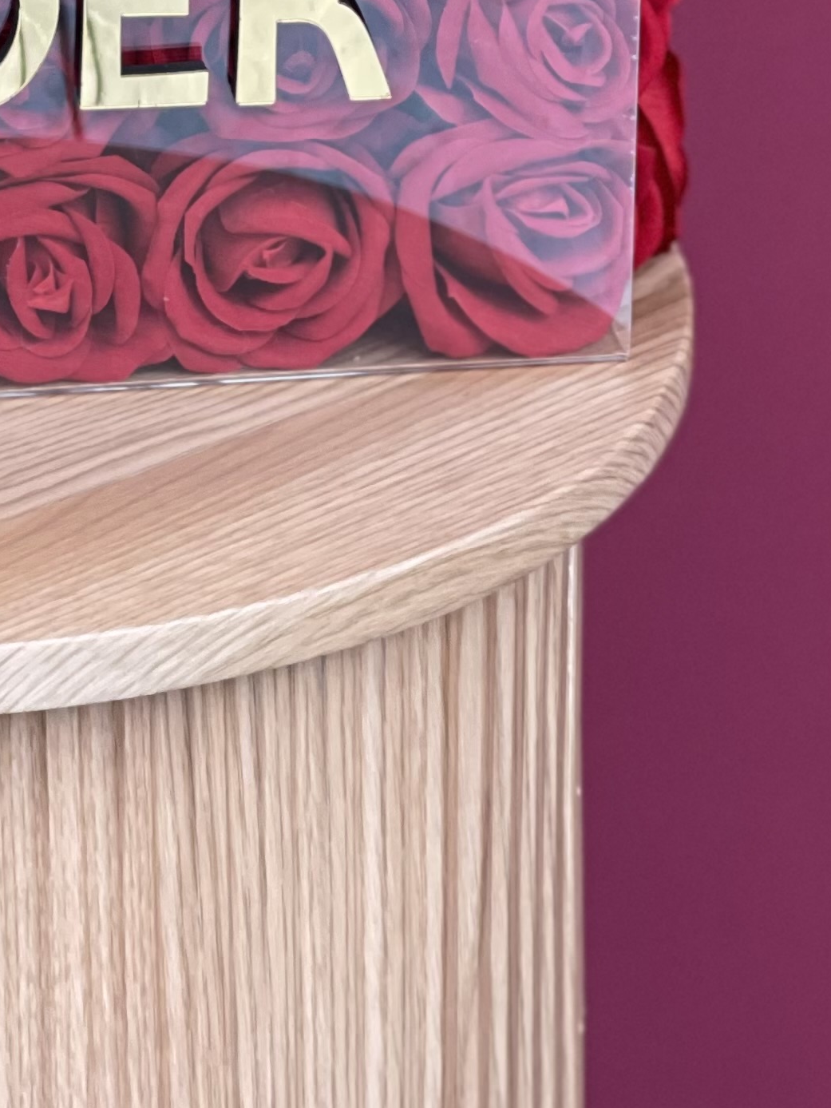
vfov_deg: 10.4
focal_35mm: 186
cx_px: -111
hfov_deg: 7.9
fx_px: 5951
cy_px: -296
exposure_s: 1/121
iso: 125
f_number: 2.2
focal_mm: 7.5
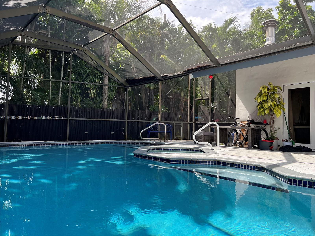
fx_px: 237
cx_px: 158
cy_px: 118
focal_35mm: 26
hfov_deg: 67.3
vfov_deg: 53.1
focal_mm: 5.7
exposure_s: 1/840
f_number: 1.5
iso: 50
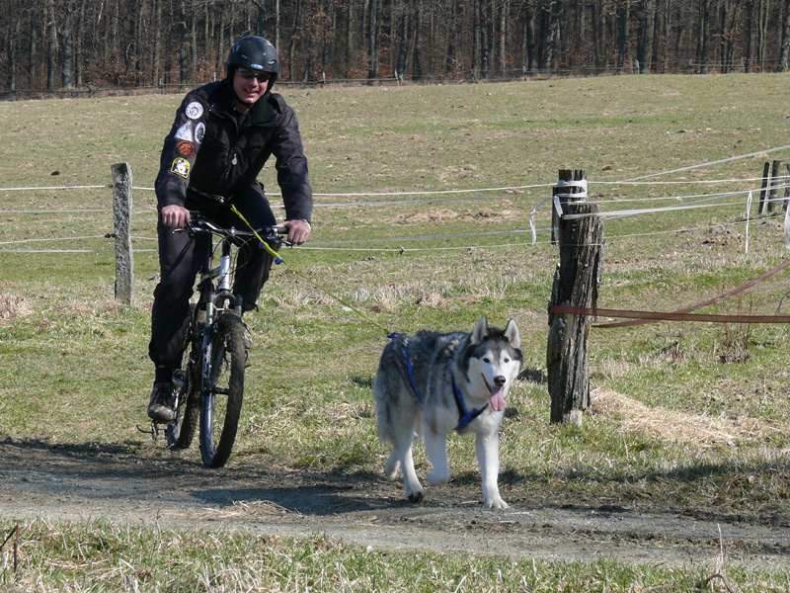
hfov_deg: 10.7
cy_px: 296
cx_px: 395
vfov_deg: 8.1
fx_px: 4199
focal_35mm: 184
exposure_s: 1/320
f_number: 5.6
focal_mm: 27.3
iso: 100
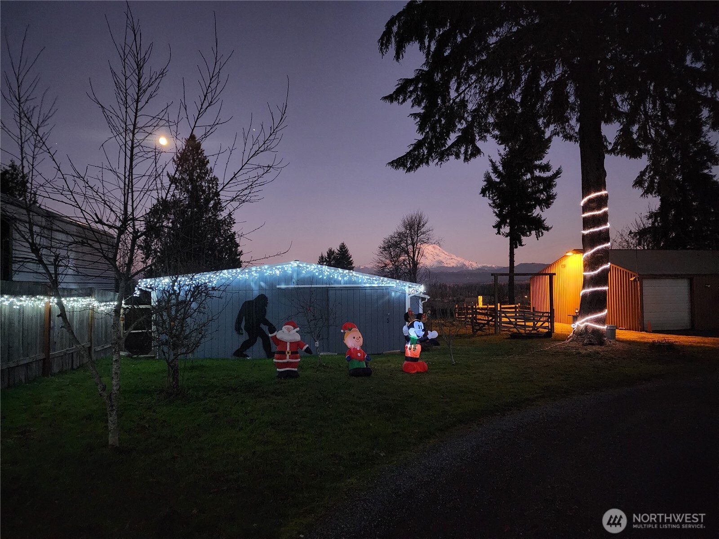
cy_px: 270
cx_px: 360
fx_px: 478
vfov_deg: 58.9
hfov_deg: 73.9
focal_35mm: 23
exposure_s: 1/24
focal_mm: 6.4
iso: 1250
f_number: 1.8
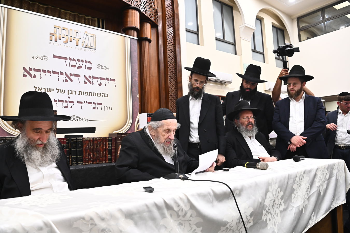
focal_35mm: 27
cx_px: 173
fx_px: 262
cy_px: 119
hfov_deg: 67.4
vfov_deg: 47.9
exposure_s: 1/200
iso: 3200
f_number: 5.6
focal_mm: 26
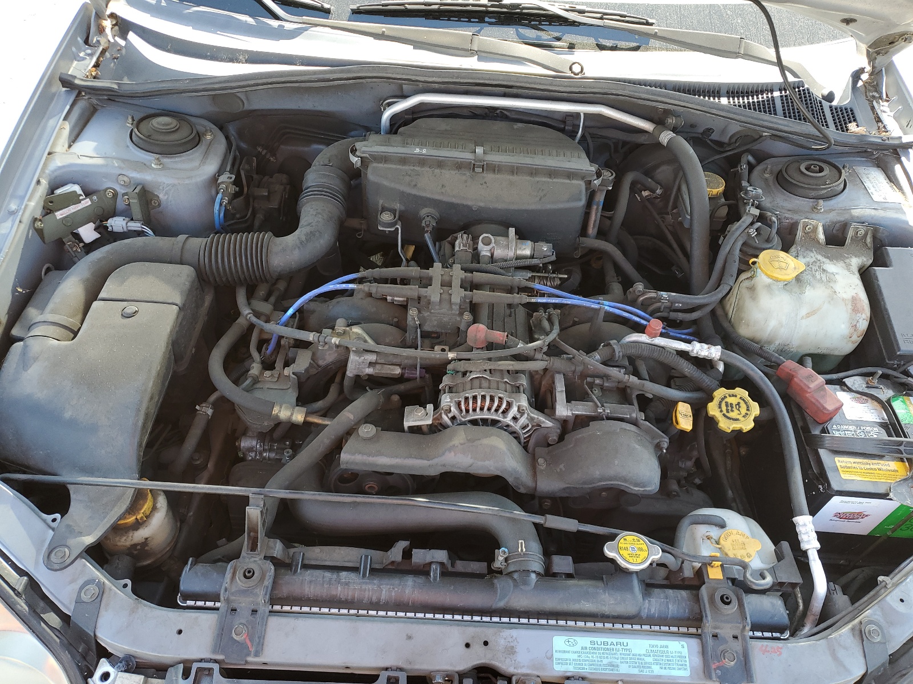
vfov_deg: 53.1
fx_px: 686
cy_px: 342
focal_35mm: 26
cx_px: 456
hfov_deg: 67.3
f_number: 1.5
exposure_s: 1/192
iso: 50
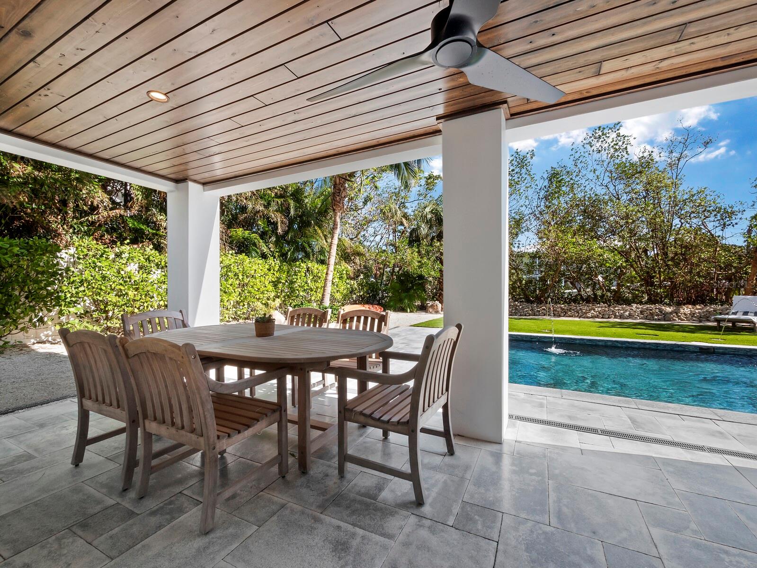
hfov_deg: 102.1
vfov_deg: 85.7
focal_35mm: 14
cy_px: 284
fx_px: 306
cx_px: 378
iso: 400
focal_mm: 7
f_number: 11
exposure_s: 1/60
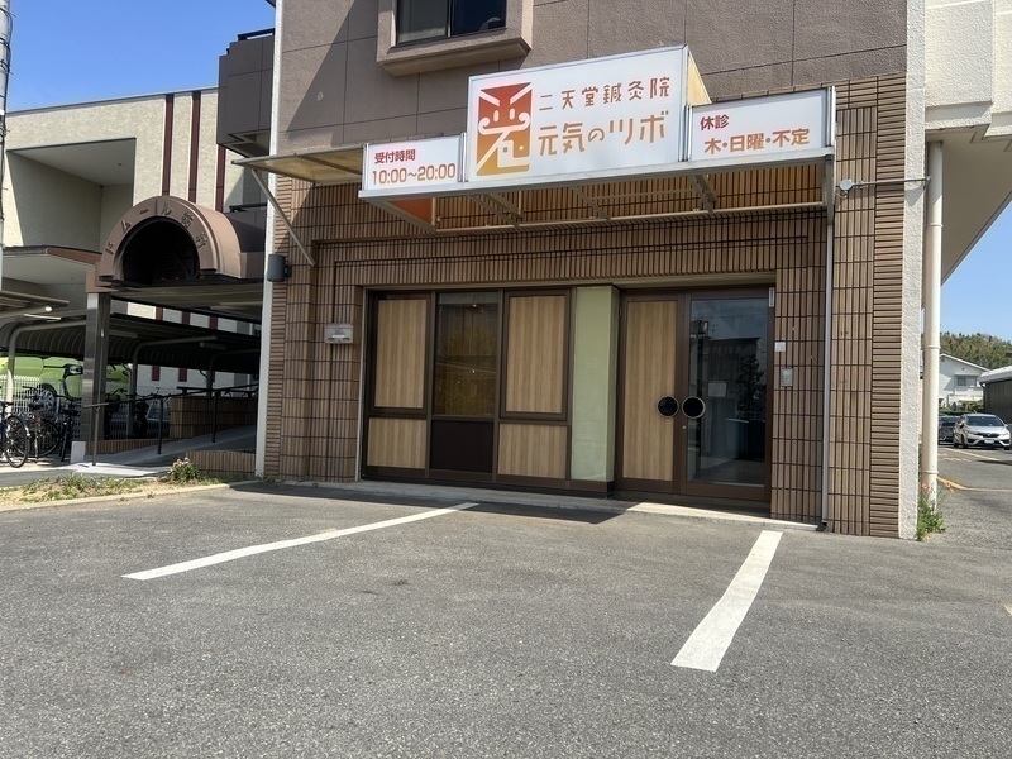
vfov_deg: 53.1
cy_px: 380
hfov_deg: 67.3
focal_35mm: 26
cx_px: 506
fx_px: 760
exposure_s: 1/2632
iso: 50
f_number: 1.5
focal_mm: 5.7
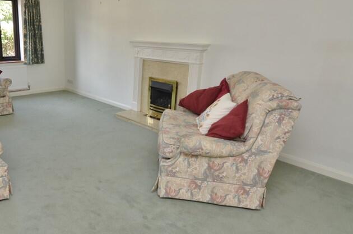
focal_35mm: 27
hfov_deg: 64.7
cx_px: 99
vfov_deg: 47.8
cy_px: 97
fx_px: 262
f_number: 5.6
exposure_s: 1/60
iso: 400
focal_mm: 11
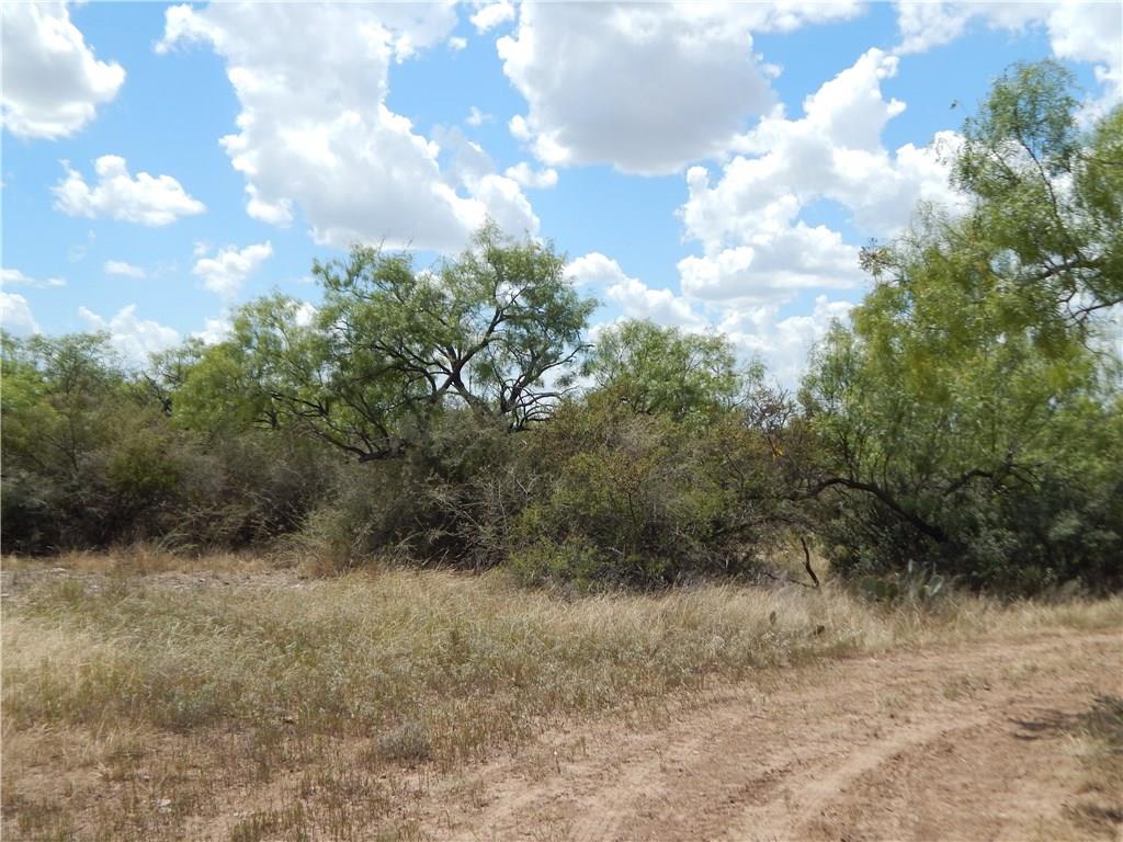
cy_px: 421
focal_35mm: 38
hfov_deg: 49.0
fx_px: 1233
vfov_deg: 37.7
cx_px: 562
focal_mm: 6.8
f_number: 6.9
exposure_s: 1/400
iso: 125
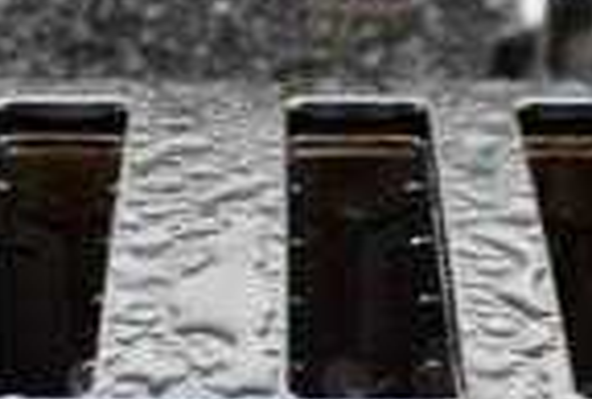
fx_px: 1881
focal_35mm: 114
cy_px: 547
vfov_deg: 11.7
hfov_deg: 17.9
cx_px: 218
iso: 100
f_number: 6.3
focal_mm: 18
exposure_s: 1/160
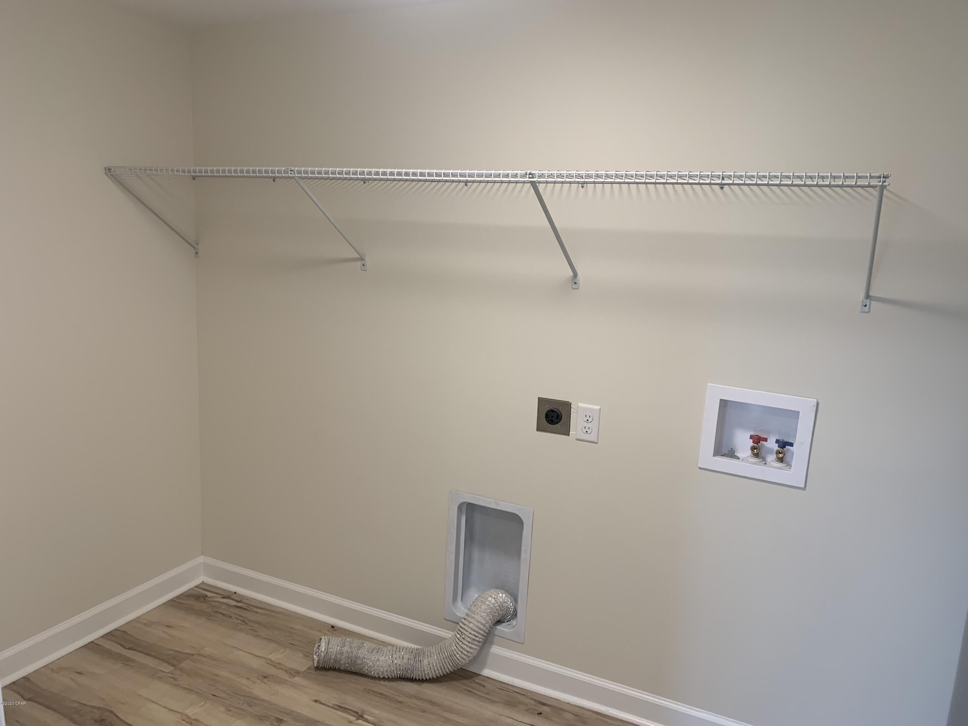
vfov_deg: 53.1
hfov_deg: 67.3
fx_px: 727
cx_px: 484
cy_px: 363
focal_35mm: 26
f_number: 1.8
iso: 50
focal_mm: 4.25
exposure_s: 1/60
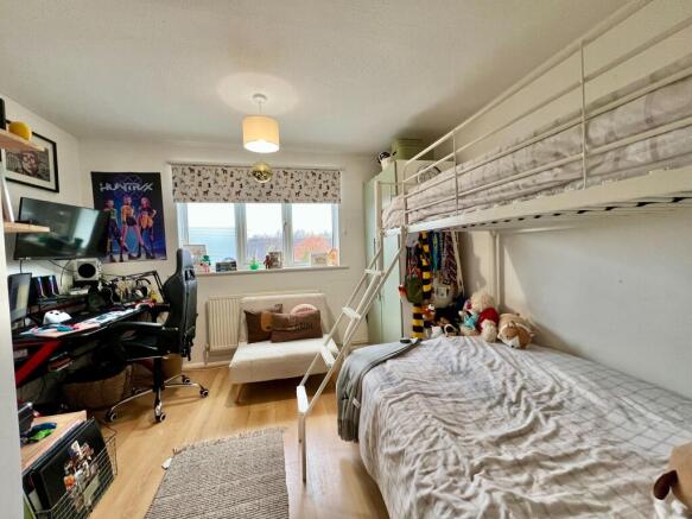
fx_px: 260
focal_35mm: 13
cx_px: 346
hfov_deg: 106.2
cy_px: 260
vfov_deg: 89.9
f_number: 1.8
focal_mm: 1.57
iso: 200
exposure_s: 1/100
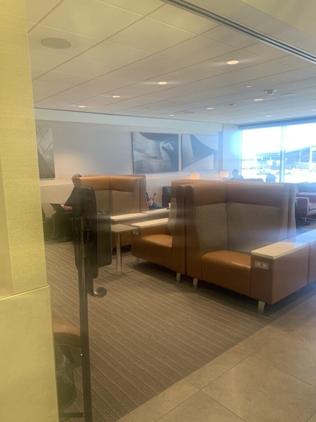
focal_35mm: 26
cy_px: 211
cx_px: 158
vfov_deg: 67.3
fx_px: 316
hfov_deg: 53.1
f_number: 1.8
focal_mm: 4.25
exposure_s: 1/85
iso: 100
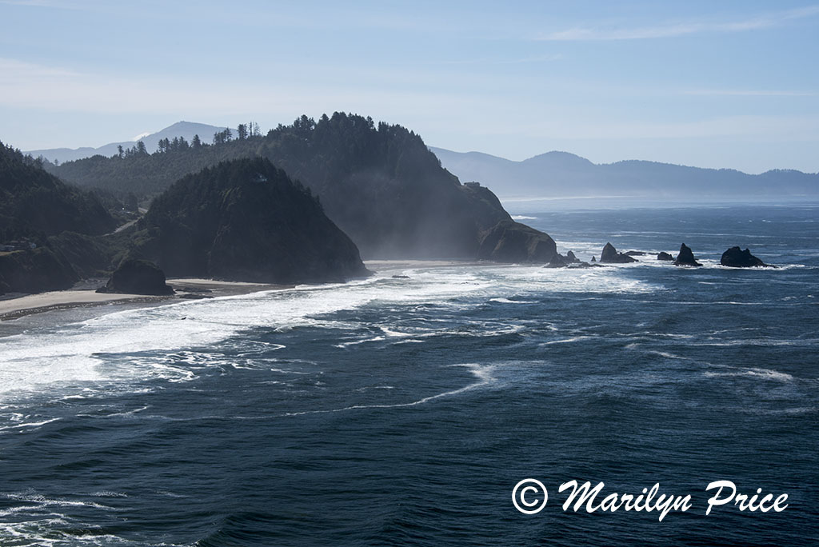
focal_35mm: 78
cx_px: 410
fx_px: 1775
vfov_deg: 17.5
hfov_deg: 26.0
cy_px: 274
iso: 100
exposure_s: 1/180
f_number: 11
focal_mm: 78
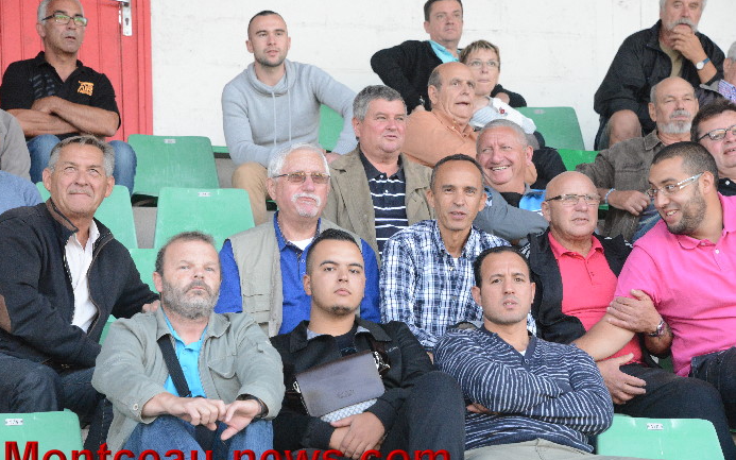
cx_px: 365
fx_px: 2788
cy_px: 238
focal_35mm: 139
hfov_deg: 15.0
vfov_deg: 9.4
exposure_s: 1/250
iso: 6400
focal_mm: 135
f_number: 10
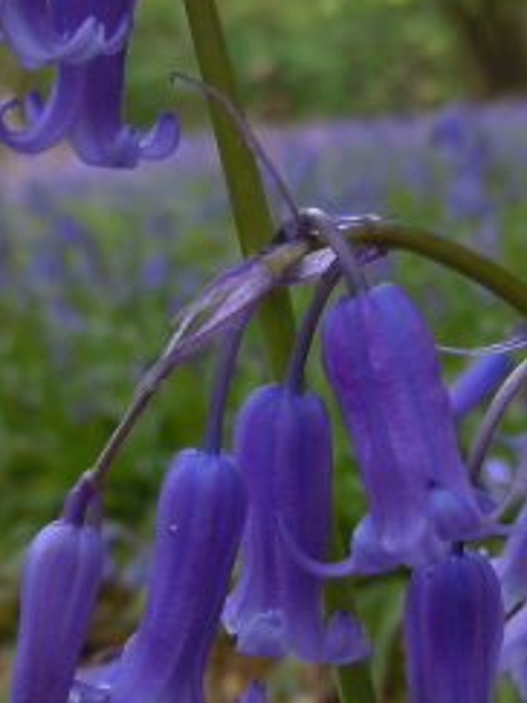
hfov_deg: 18.6
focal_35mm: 79
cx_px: 342
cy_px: 472
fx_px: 1605
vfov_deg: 24.6
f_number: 3.5
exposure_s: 1/80
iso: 100
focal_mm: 5.4
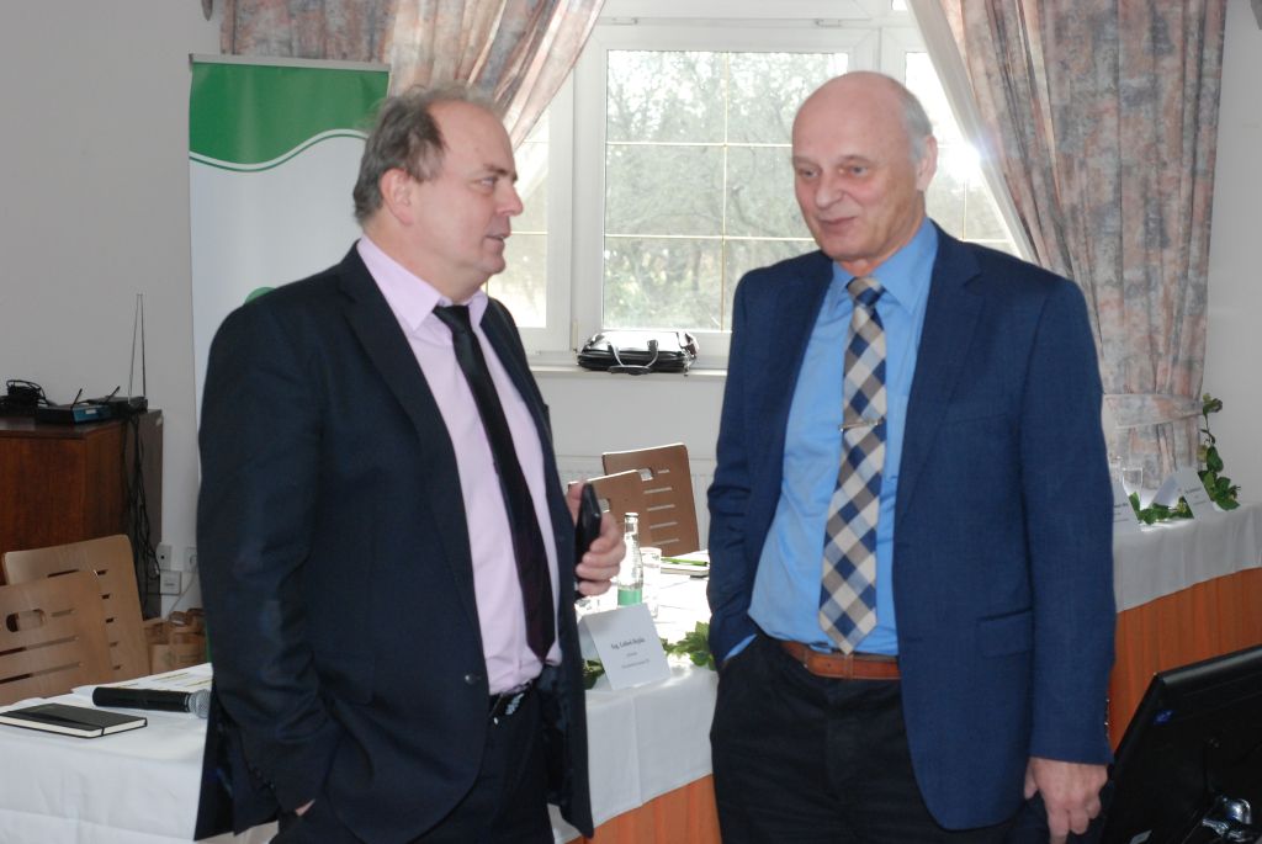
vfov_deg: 18.2
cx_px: 631
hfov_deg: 27.0
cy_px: 422
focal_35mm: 75
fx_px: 2632
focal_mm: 50
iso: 800
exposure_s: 1/100
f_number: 7.1
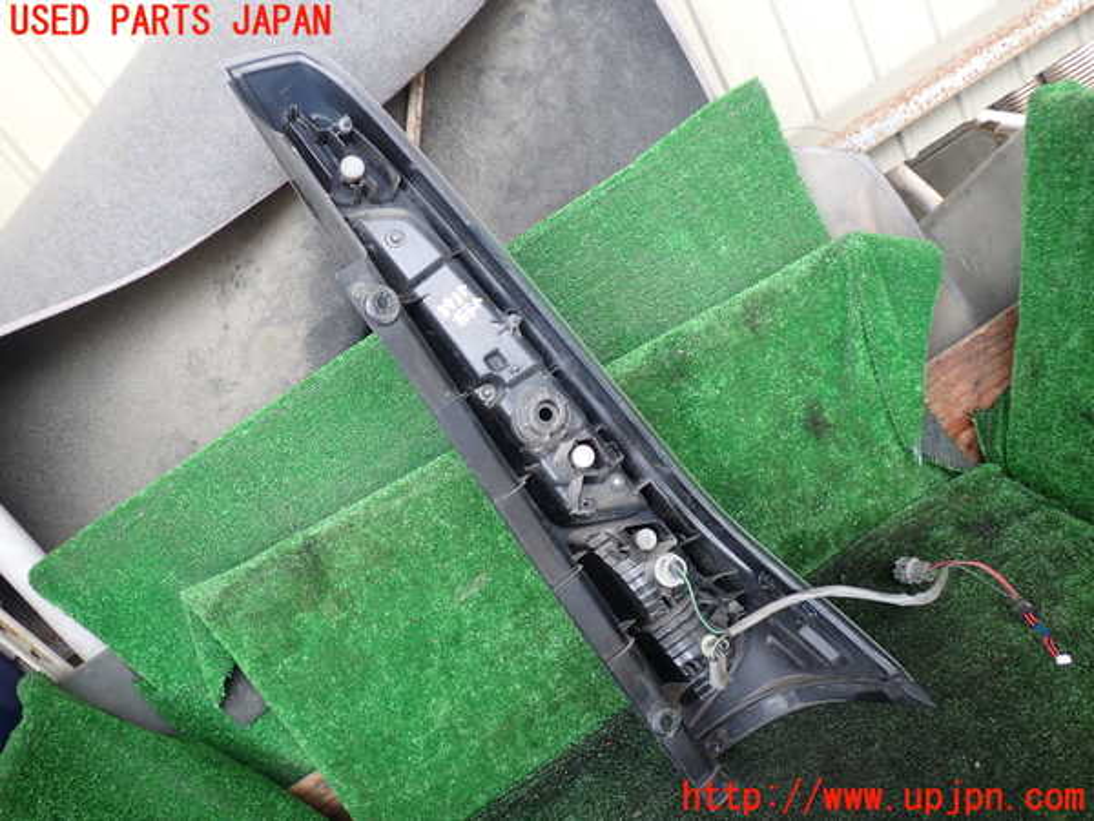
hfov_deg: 60.0
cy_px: 410
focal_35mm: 30
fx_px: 948
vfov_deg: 46.8
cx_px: 547
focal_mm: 5.4
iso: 125
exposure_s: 1/60
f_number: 2.3
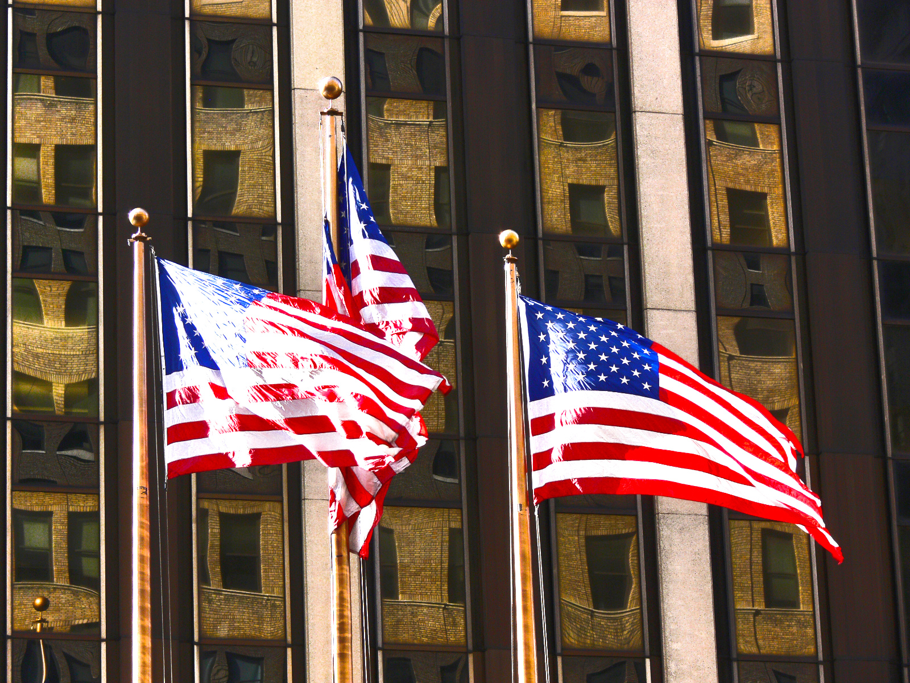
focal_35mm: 144
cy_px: 342
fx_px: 3786
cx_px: 455
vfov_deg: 10.3
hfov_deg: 13.7
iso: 80
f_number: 5
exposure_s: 1/100
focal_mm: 30.4
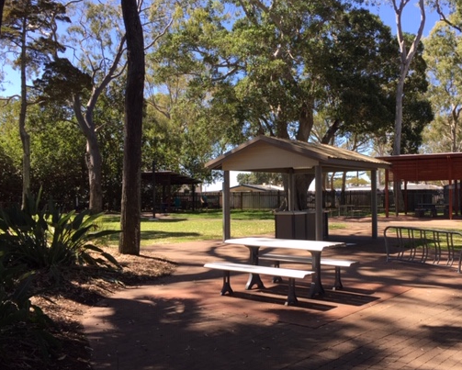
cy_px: 193
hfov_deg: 49.8
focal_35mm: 36
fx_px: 493
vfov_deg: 41.2
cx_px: 287
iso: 32
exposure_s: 1/694
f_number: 2.2
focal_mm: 4.15
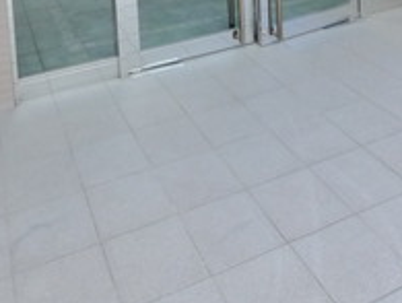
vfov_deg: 26.1
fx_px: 500
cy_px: -134
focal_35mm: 43
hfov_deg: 43.7
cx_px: 186
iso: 640
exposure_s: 1/160
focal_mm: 7
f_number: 5
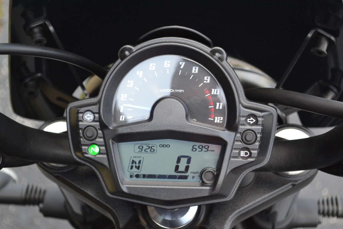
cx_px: 172
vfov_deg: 16.6
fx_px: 786
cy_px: 114
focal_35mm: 82
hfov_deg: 24.6
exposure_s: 1/125
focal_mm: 55
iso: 320
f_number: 5.6
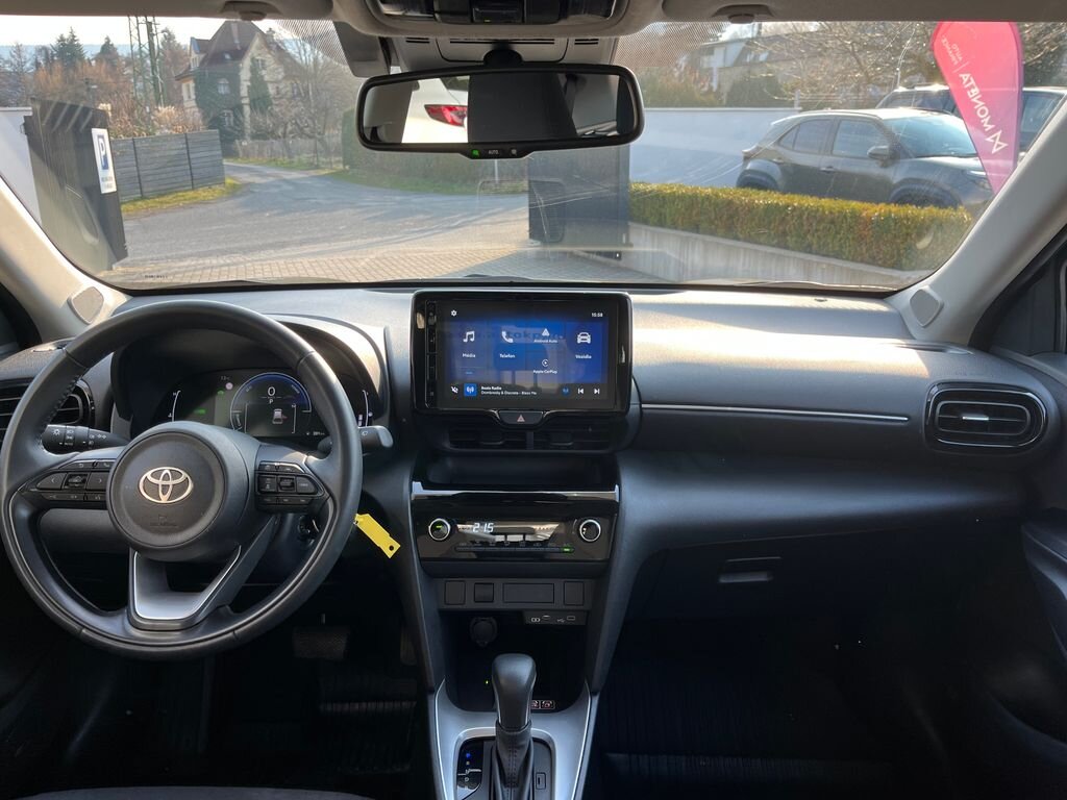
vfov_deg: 53.1
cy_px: 400
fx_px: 801
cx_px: 534
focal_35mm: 26
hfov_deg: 67.3
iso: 40
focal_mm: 5.1
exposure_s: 1/191
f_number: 1.6
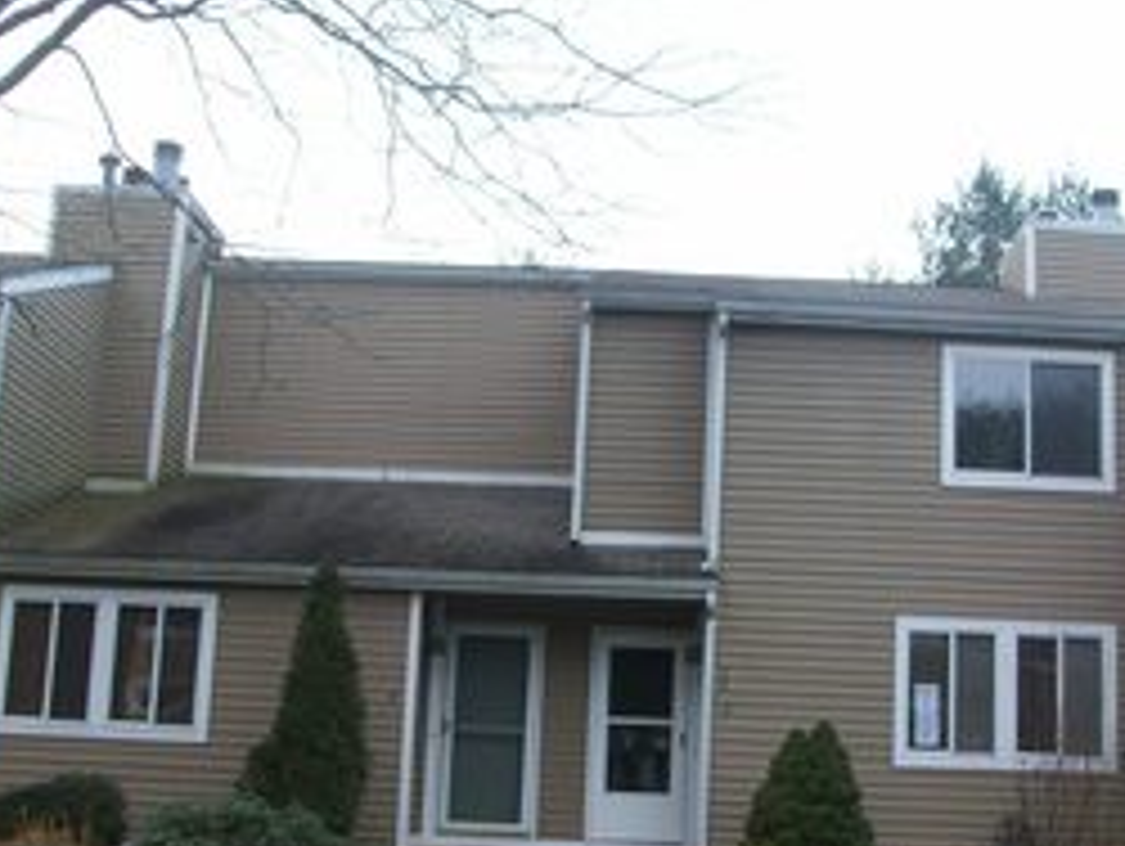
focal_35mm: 47
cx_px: 720
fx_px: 1529
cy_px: 490
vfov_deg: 30.9
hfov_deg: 40.1
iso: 98
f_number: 2.8
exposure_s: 1/128
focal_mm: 5.7
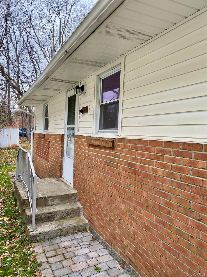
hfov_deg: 53.1
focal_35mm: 26
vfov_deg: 67.3
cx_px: 104
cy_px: 138
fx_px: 207
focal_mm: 4.25
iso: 32
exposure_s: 1/268
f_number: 1.8
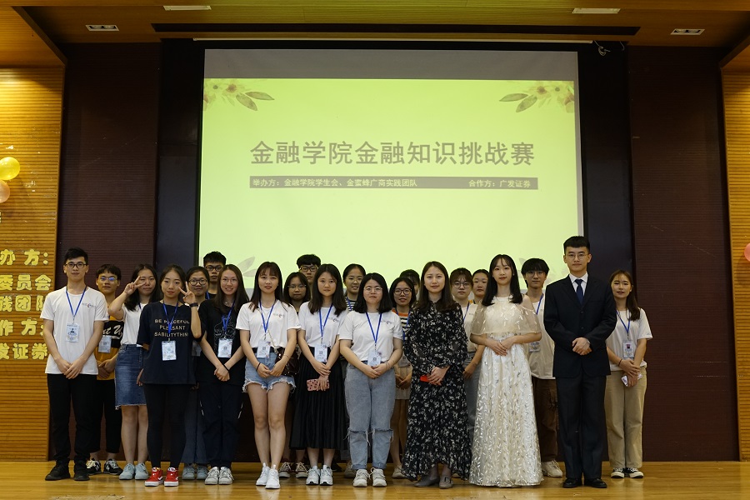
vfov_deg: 29.2
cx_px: 375
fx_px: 958
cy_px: 250
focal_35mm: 46
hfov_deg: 42.7
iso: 1600
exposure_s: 1/160
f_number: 3.2
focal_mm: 31
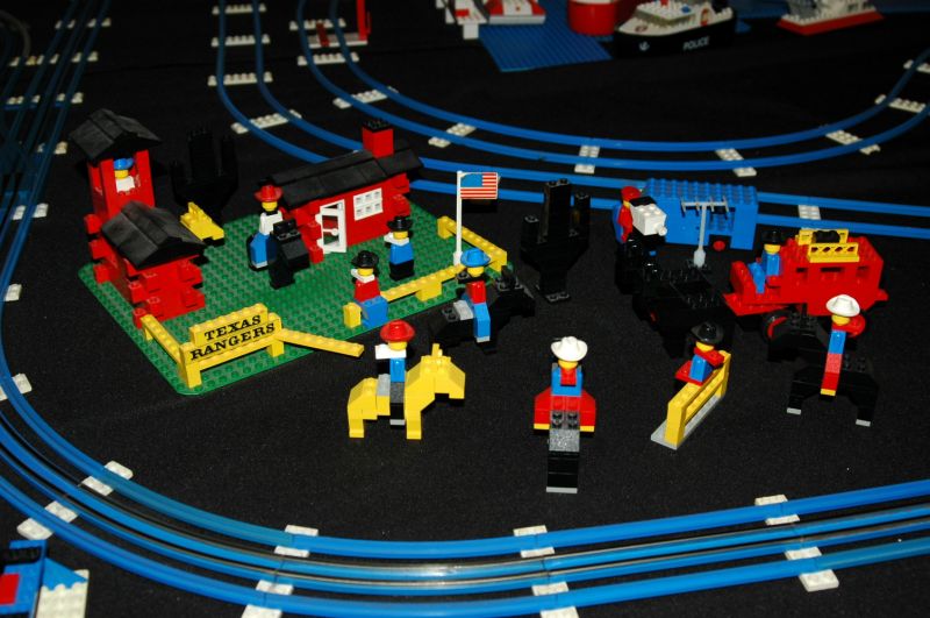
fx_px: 1083
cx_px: 465
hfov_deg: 46.5
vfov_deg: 31.8
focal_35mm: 42
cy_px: 309
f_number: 5.6
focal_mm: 28
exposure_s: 1/125
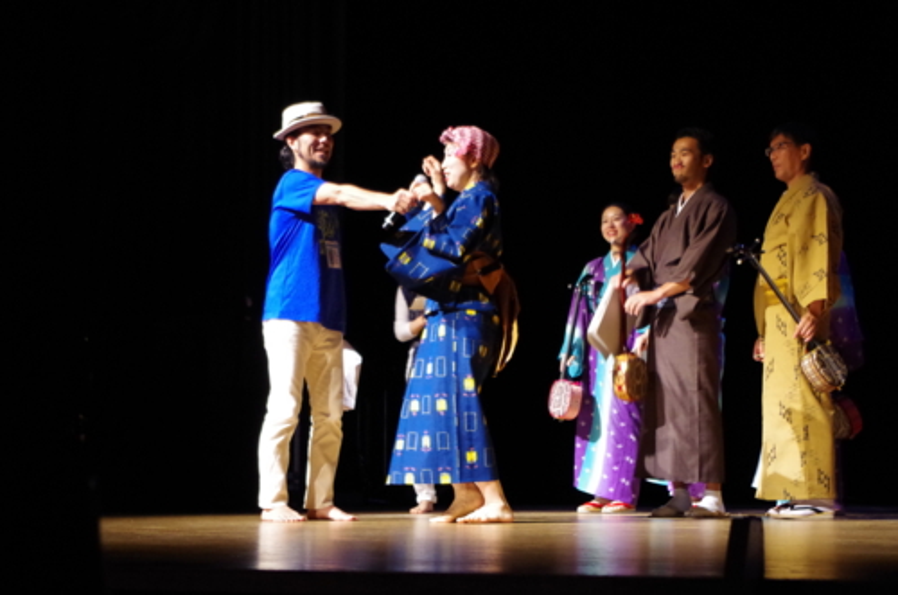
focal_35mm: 82
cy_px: 298
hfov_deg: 24.8
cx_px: 449
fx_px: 2041
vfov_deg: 16.6
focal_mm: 55
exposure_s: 1/25
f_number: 5.6
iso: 3200
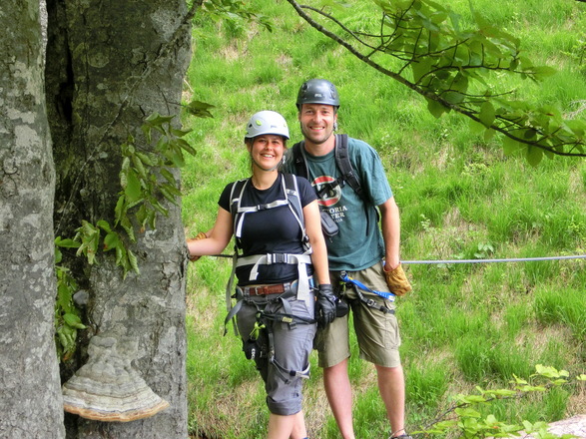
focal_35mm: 57
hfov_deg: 33.8
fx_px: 965
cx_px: 293
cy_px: 220
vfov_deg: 25.7
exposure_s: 1/250
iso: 200
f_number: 4.5
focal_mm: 10.11
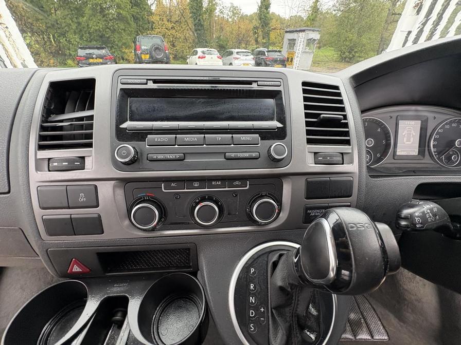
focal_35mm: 14
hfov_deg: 102.1
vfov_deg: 85.7
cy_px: 172
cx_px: 230
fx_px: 186
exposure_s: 1/77
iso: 200
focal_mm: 2.22
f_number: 2.2
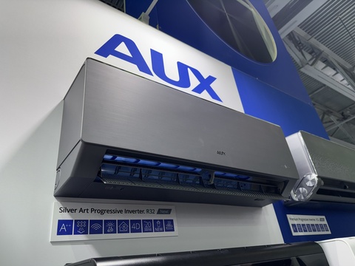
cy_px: 133
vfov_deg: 56.8
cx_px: 178
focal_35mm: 24
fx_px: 246
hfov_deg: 71.6
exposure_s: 1/121
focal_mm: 6.76
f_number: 1.78
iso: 50
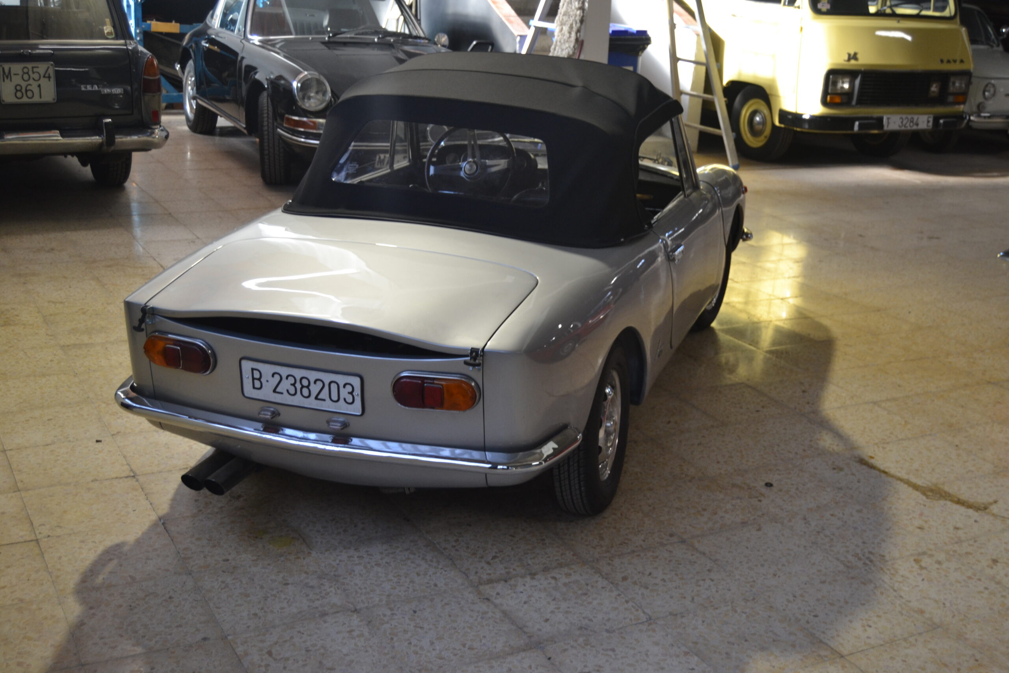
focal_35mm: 42
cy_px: 336
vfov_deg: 31.9
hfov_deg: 46.4
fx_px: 1177
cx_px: 504
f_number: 4
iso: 500
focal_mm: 28
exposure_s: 1/60
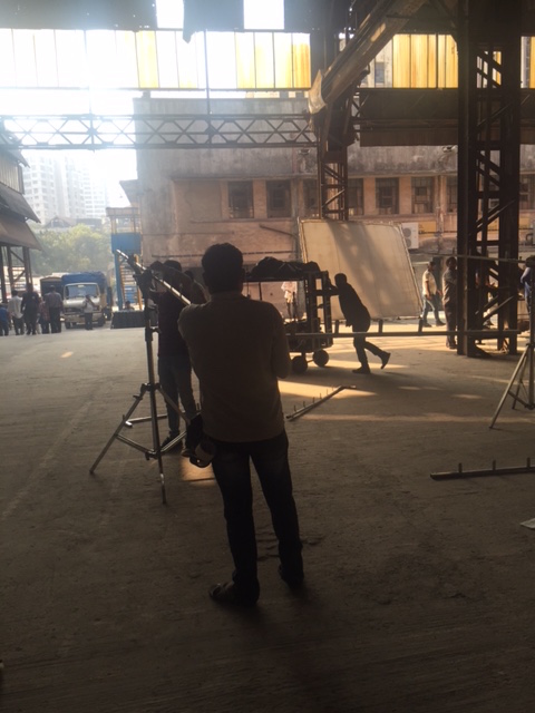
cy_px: 356
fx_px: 598
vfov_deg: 61.7
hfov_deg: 48.2
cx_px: 268
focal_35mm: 29
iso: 32
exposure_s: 1/291
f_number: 2.2
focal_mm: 4.15
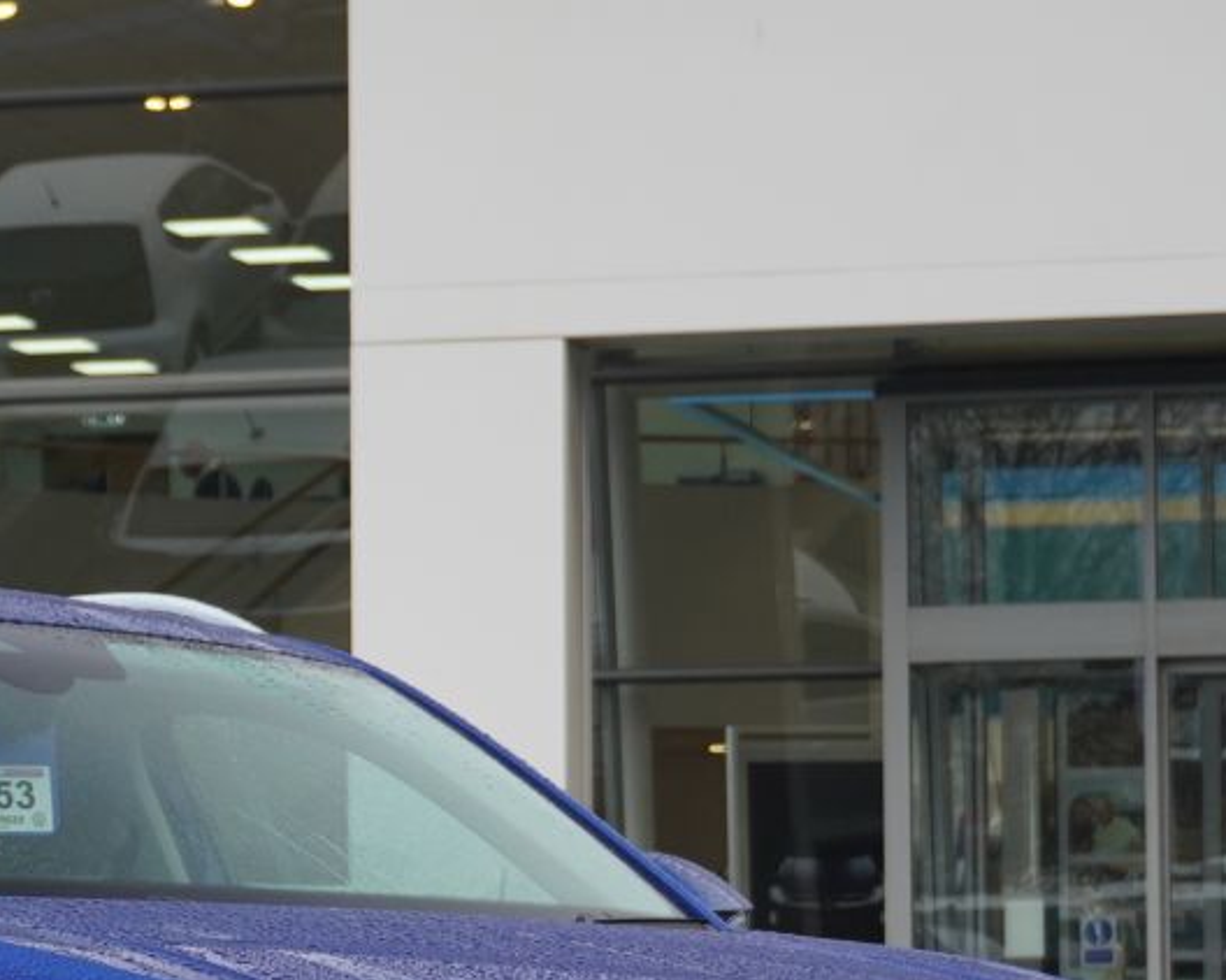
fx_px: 6493
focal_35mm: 179
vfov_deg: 8.6
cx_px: 14
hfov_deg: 10.7
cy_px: 994
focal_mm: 42
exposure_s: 1/160
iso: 400
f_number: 5.6
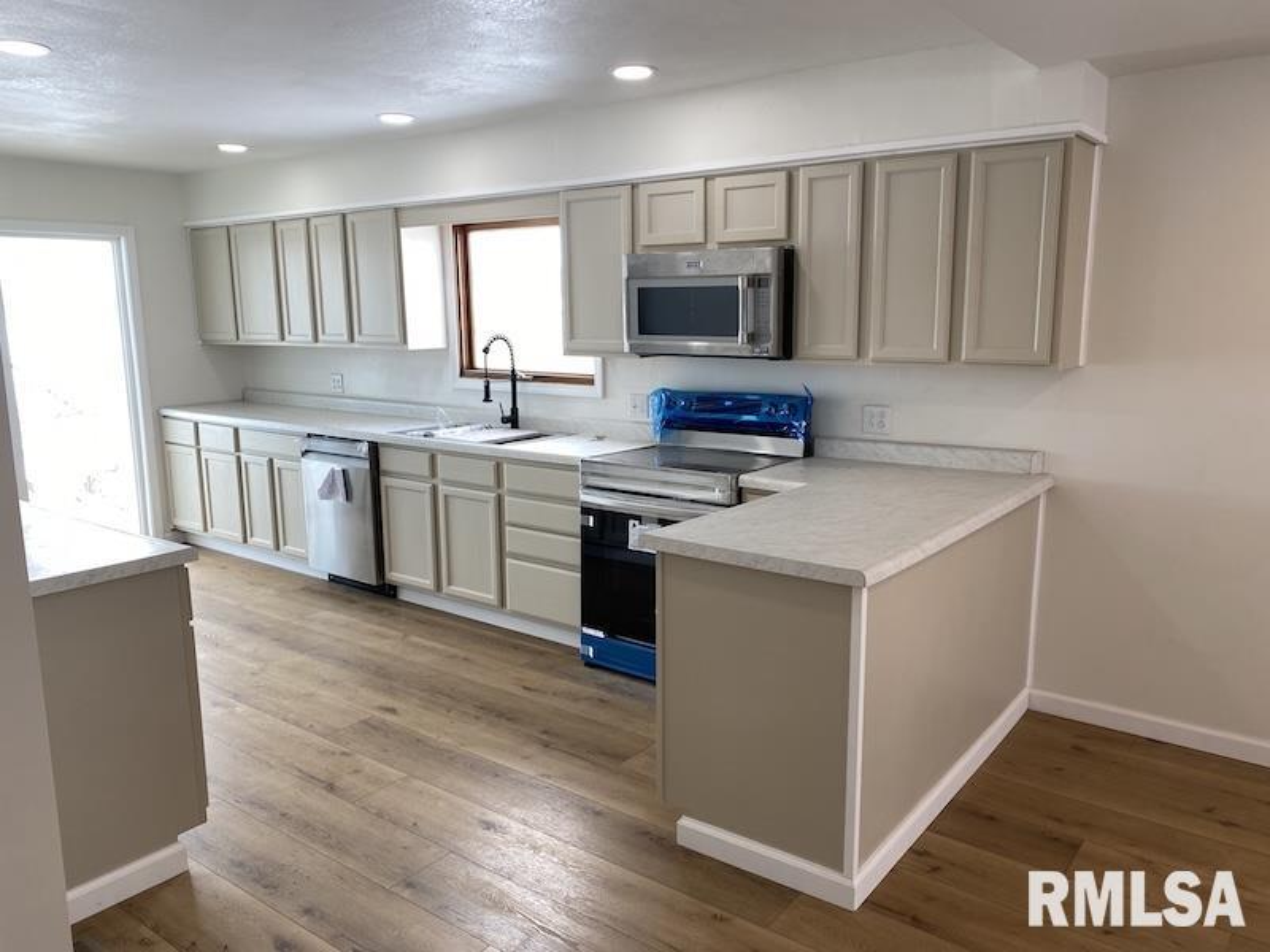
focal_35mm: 26
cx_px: 635
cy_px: 476
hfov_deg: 67.3
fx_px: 954
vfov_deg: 53.1
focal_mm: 4.25
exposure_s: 1/120
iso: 32
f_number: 1.8
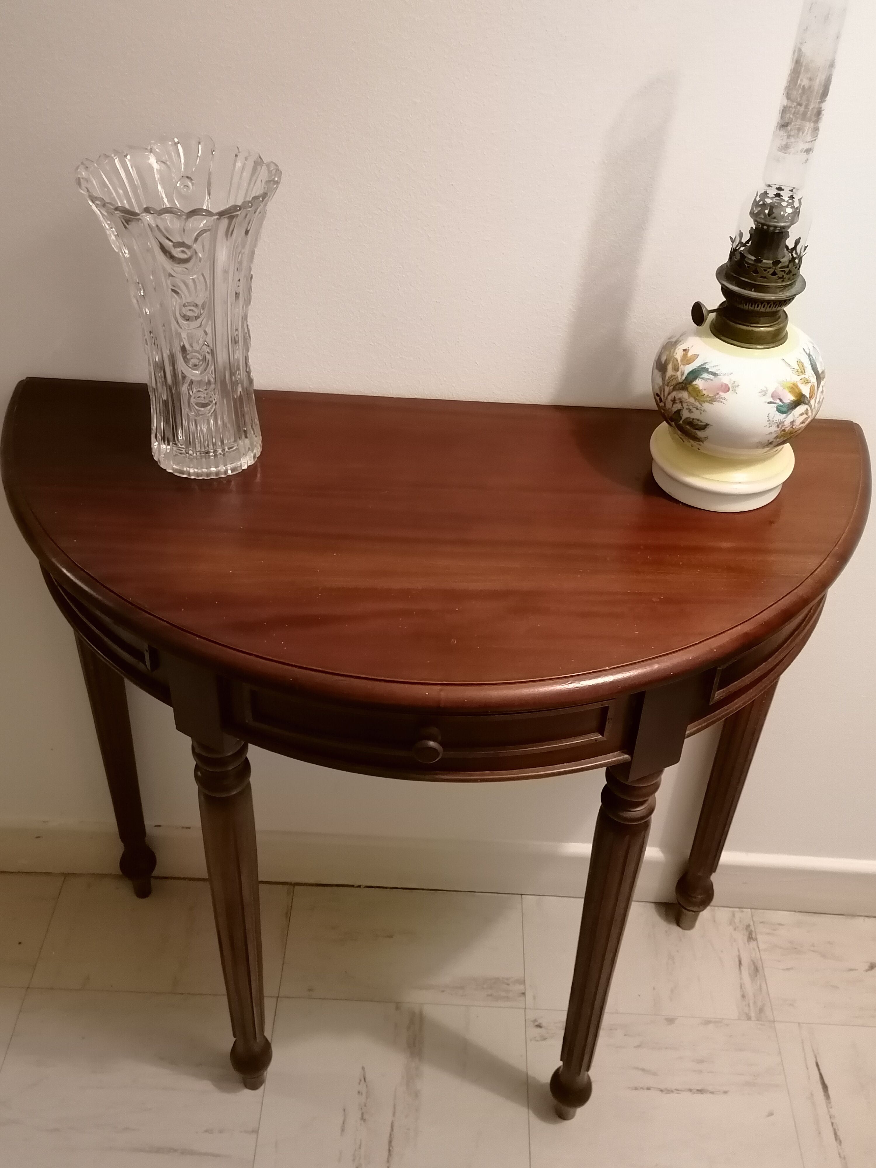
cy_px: 584
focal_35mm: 37
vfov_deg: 50.1
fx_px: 1248
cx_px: 438
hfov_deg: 38.7
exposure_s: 1/16.7
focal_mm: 4.75
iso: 800
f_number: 1.8
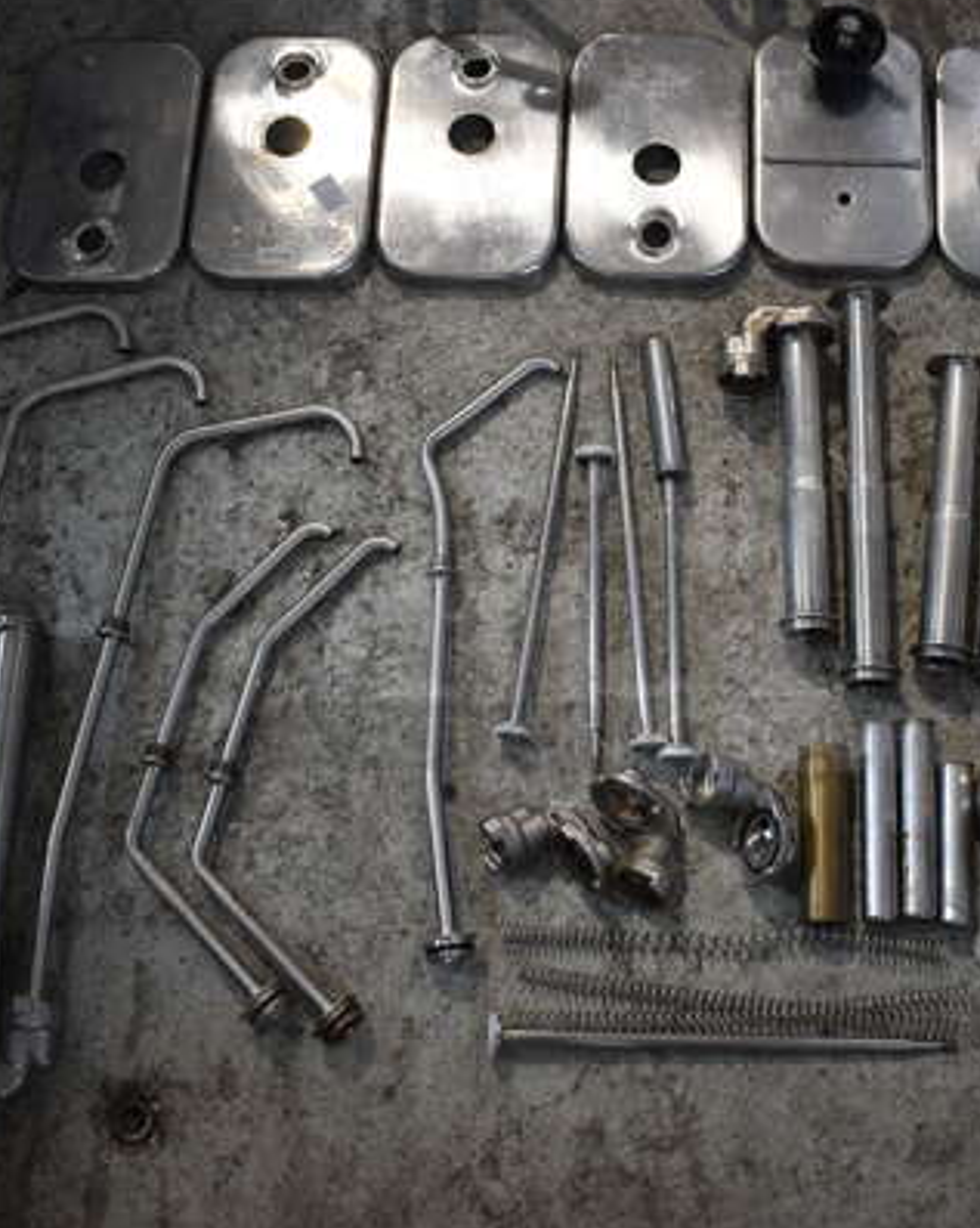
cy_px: 606
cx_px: 603
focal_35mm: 39
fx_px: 1416
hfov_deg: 38.0
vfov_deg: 46.9
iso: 900
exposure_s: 1/125
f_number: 3.5
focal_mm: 18
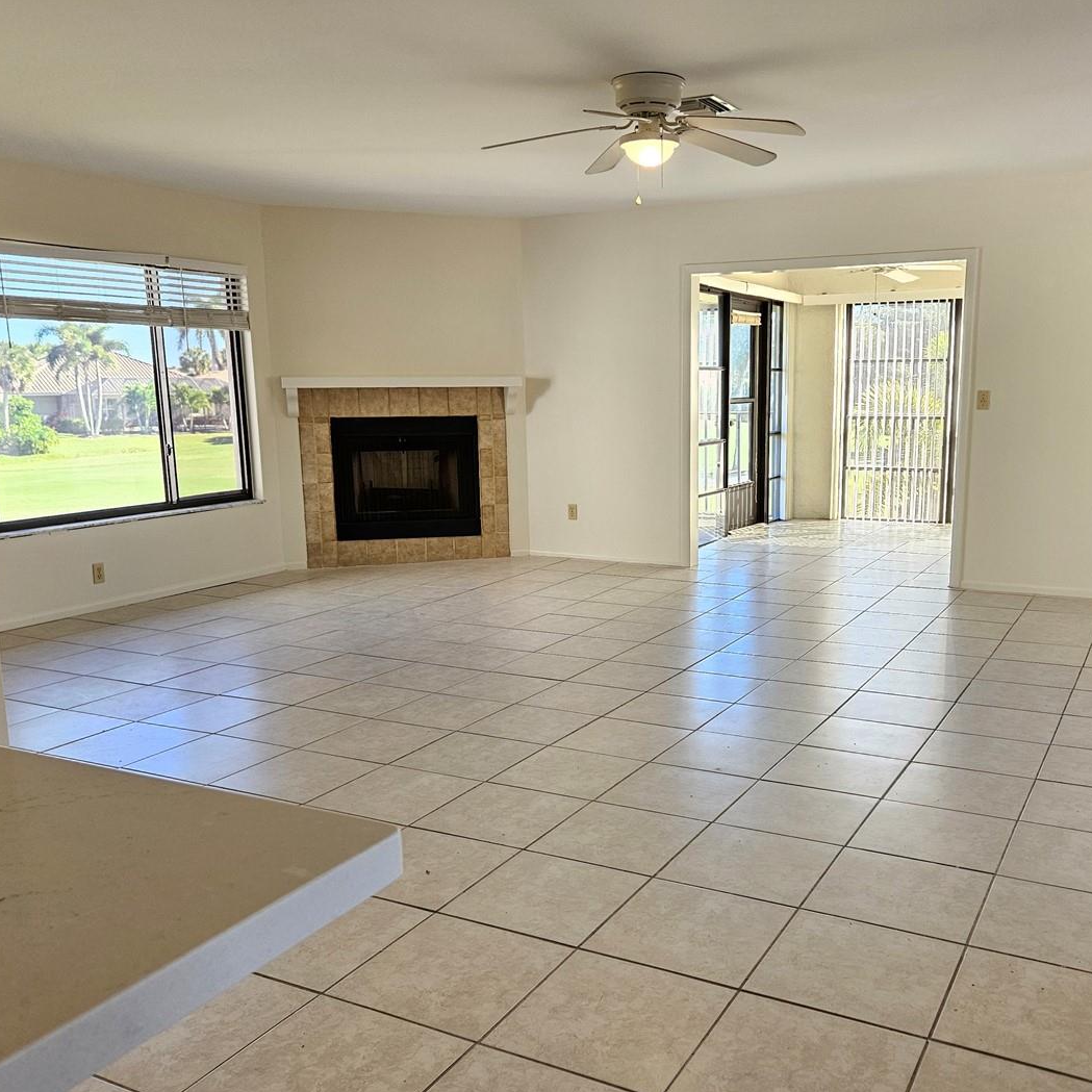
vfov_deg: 52.5
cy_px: 570
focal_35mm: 31
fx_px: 1106
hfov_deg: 52.3
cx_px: 639
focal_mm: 5.4
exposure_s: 1/120
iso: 125
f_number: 1.8
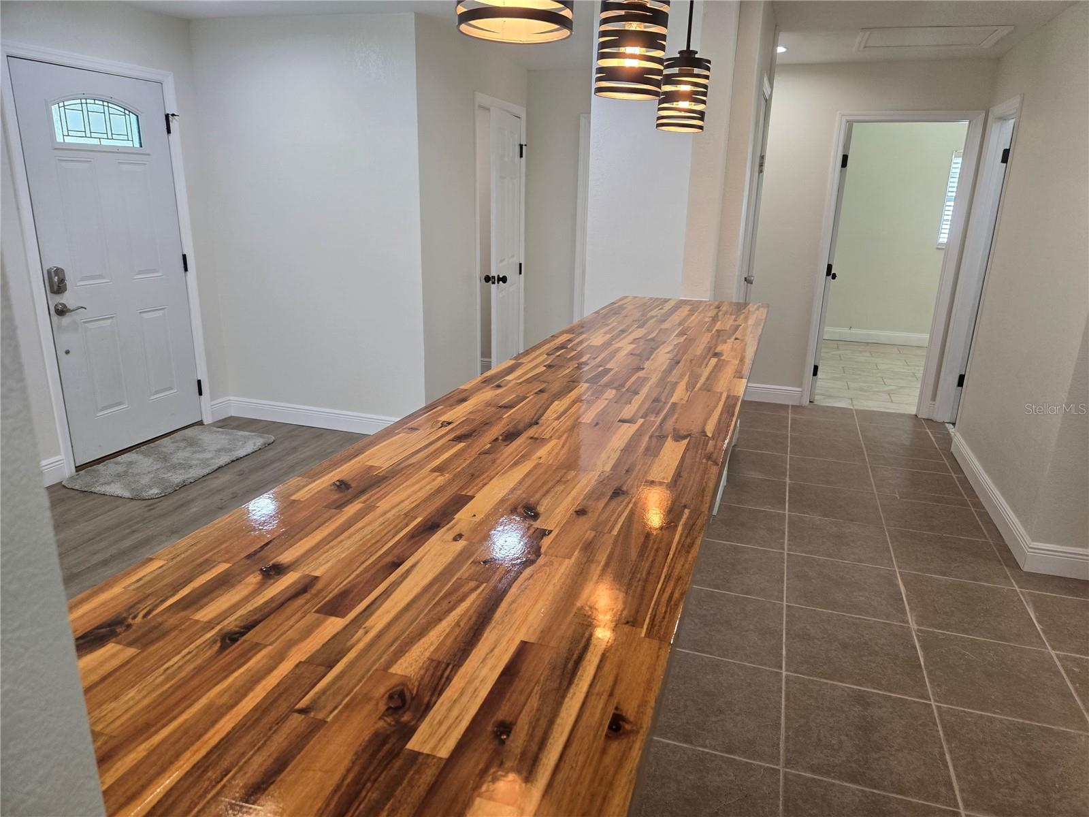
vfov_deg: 58.9
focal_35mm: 23
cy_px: 408
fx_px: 724
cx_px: 544
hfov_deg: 73.9
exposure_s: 1/120
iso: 125
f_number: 1.8
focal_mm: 5.4
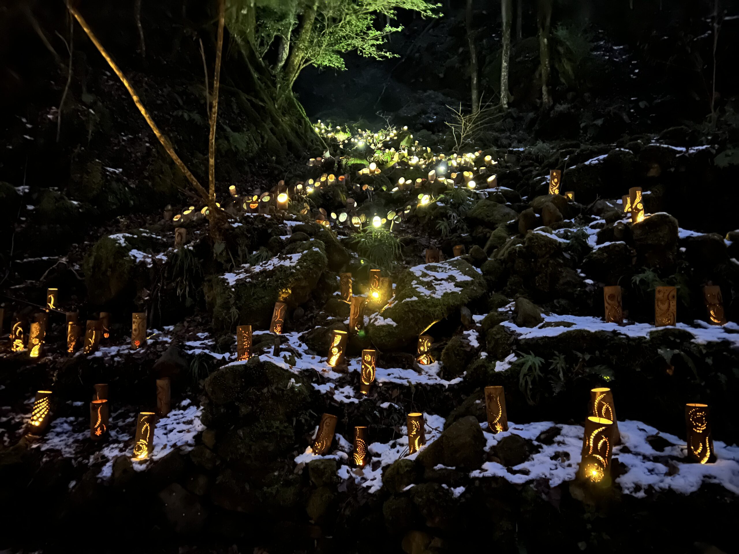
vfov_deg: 53.1
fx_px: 555
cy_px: 277
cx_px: 370
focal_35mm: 26
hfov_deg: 67.3
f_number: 1.5
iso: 5000
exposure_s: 1/5
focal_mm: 5.7
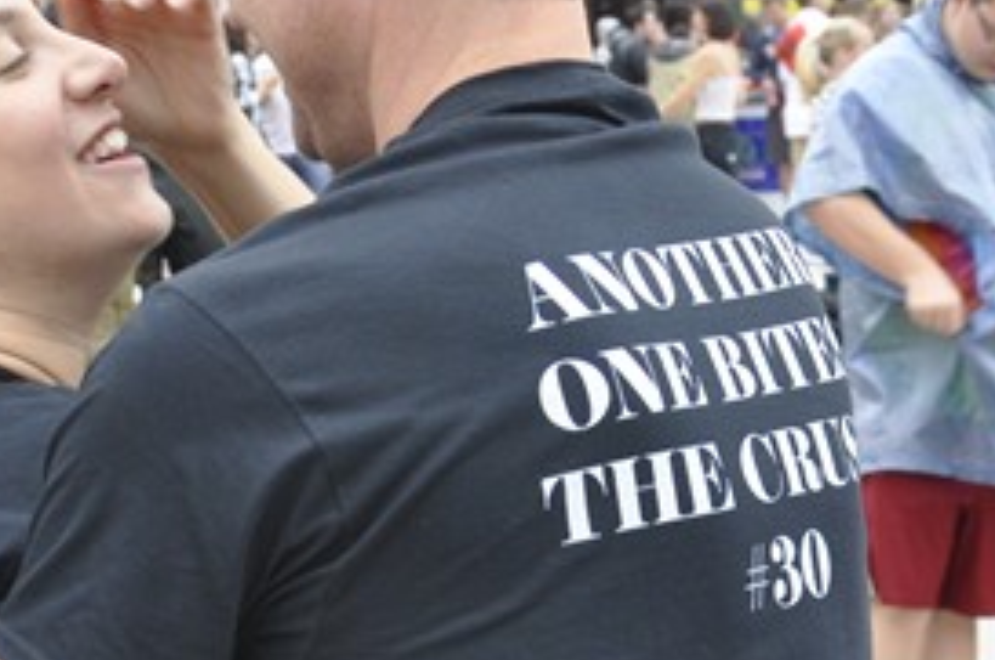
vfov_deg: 6.2
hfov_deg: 9.4
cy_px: 412
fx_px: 6070
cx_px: 313
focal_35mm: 220
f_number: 8
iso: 400
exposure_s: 1/60
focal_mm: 40
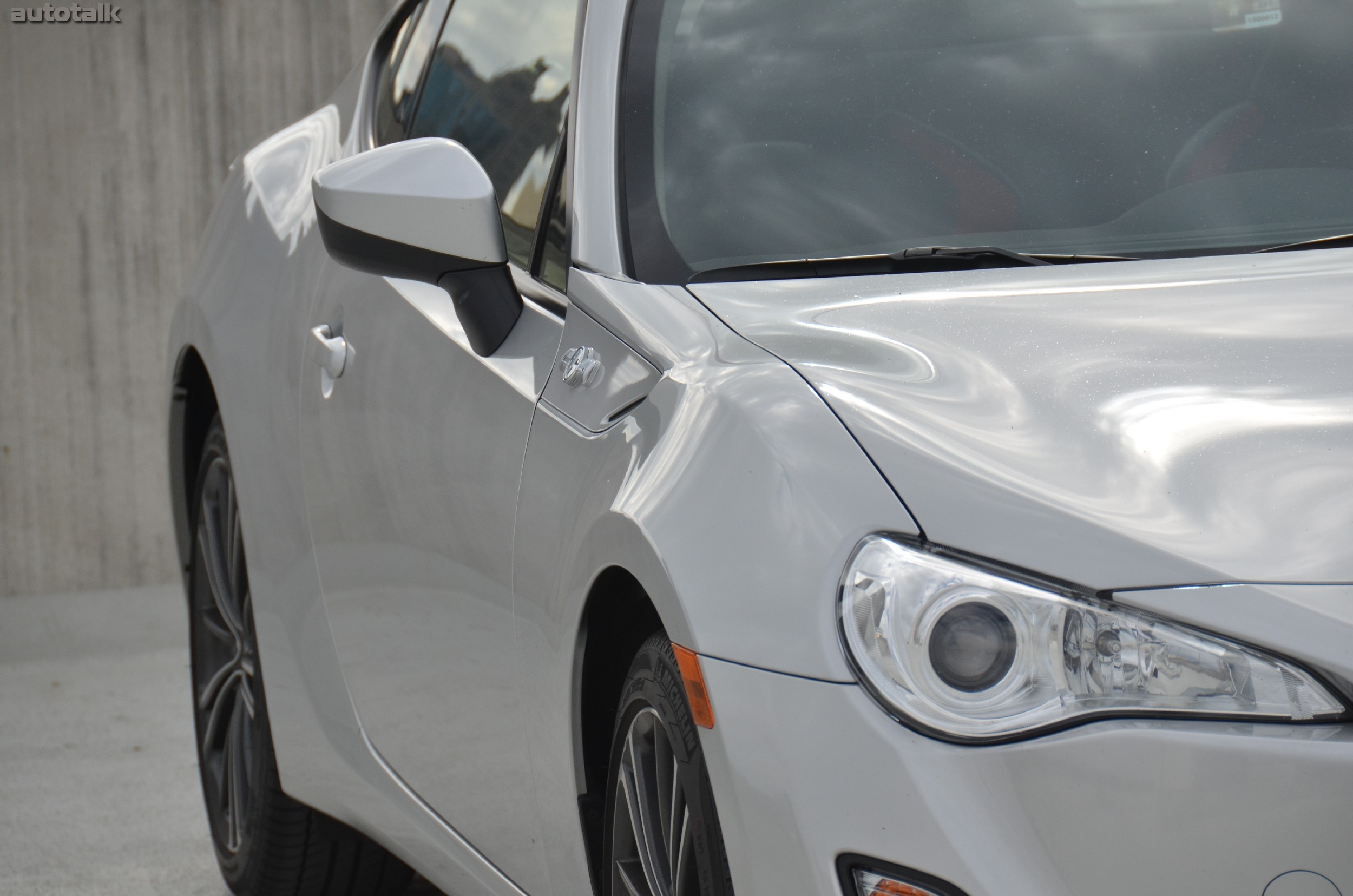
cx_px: 676
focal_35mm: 255
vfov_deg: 5.4
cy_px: 448
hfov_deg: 8.1
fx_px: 9564
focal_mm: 170
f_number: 7.1
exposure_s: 1/1600
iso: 400
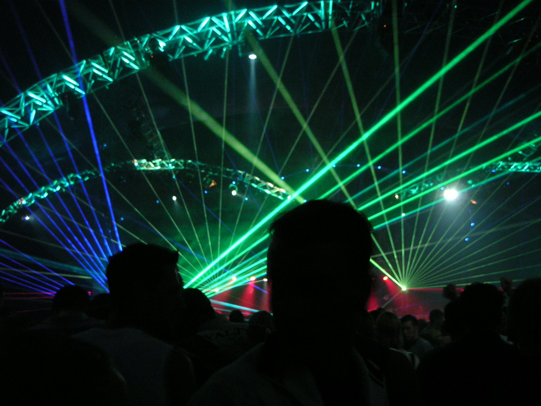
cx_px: 270
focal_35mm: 38
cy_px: 203
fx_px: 594
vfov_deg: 37.7
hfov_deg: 49.0
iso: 200
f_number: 2.8
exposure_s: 1/10
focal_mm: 6
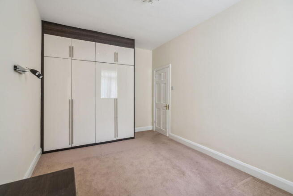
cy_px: 98
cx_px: 146
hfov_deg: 96.7
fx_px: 130
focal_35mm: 16
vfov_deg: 73.8
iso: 640
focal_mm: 16
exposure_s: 1/15
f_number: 5
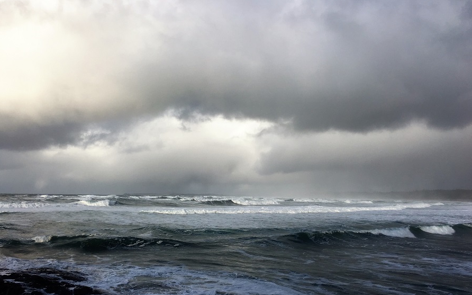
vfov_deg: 40.4
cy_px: 175
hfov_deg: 61.2
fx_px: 399
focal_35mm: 31
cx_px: 236
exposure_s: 1/1538
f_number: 2.2
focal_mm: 4.15
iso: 25
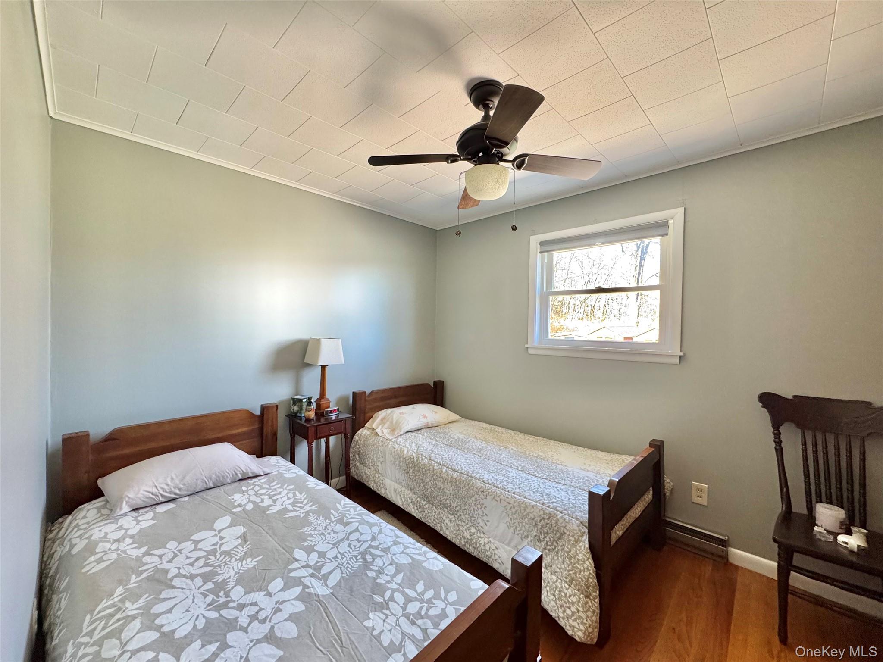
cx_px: 442
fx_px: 357
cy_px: 331
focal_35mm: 14
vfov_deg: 85.7
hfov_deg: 102.1
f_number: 2.2
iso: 320
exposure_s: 1/70
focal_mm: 2.22
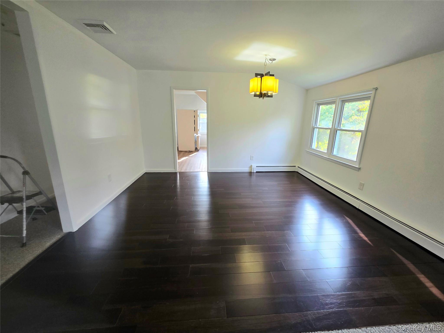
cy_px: 166
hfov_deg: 106.2
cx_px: 222
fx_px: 167
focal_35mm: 13
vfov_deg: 89.9
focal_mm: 2.2
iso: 125
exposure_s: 1/60.2
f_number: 2.2
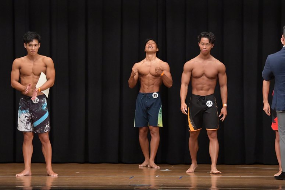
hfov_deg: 10.2
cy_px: 95
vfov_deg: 6.8
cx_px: 142
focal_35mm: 202
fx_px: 1598
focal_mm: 135
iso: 6400
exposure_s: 1/400
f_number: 5.6
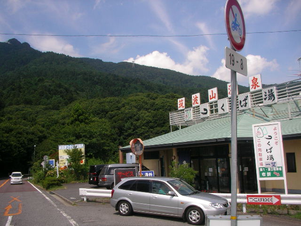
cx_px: 150
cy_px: 113
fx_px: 322
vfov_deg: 38.7
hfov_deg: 50.1
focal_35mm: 37
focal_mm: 5.7
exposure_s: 1/320
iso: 50
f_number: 2.8
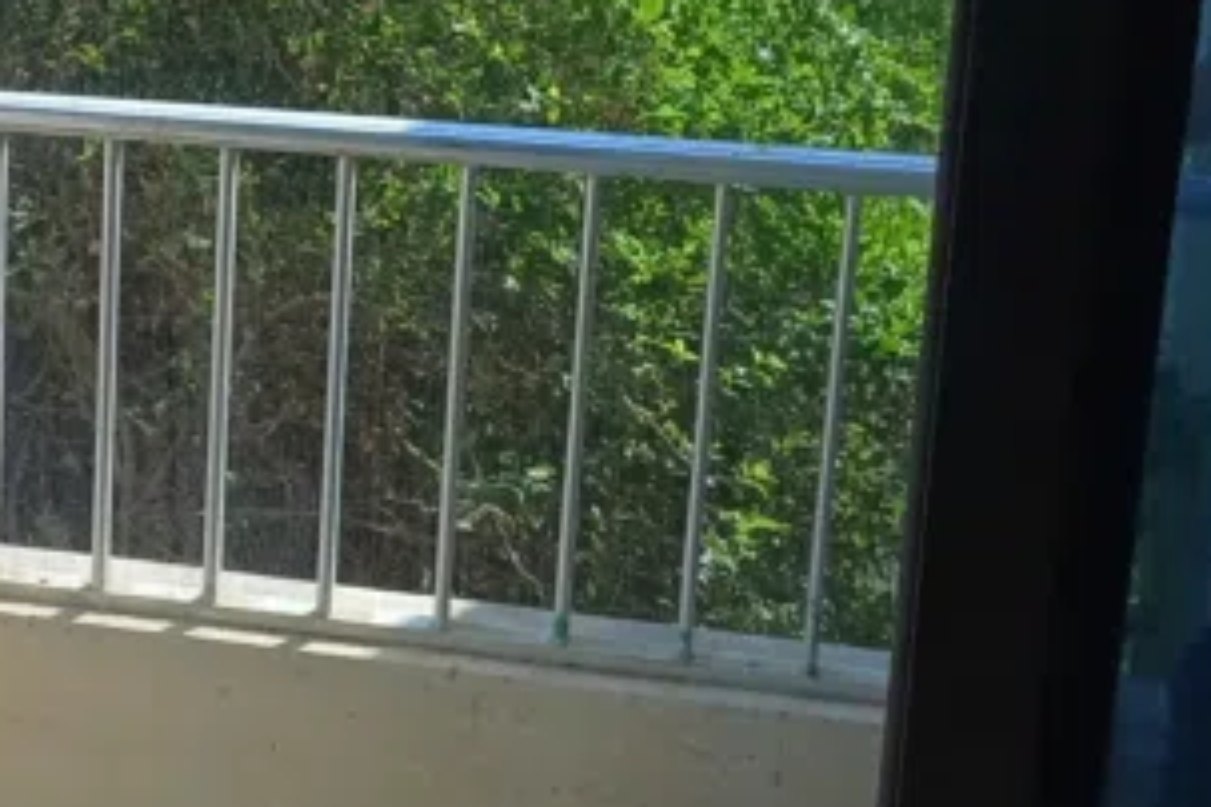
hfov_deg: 33.1
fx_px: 1850
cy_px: 36
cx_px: -8
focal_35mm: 55
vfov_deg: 23.7
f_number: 1.8
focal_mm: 4.65
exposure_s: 1/394
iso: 50
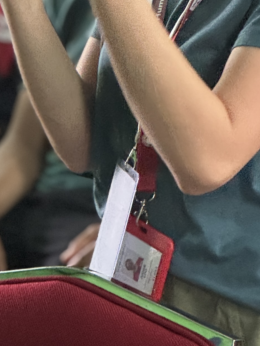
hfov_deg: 5.9
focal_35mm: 250
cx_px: 183
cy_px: -99
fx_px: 2505
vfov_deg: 7.8
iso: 640
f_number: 2.8
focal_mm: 9
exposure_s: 1/33
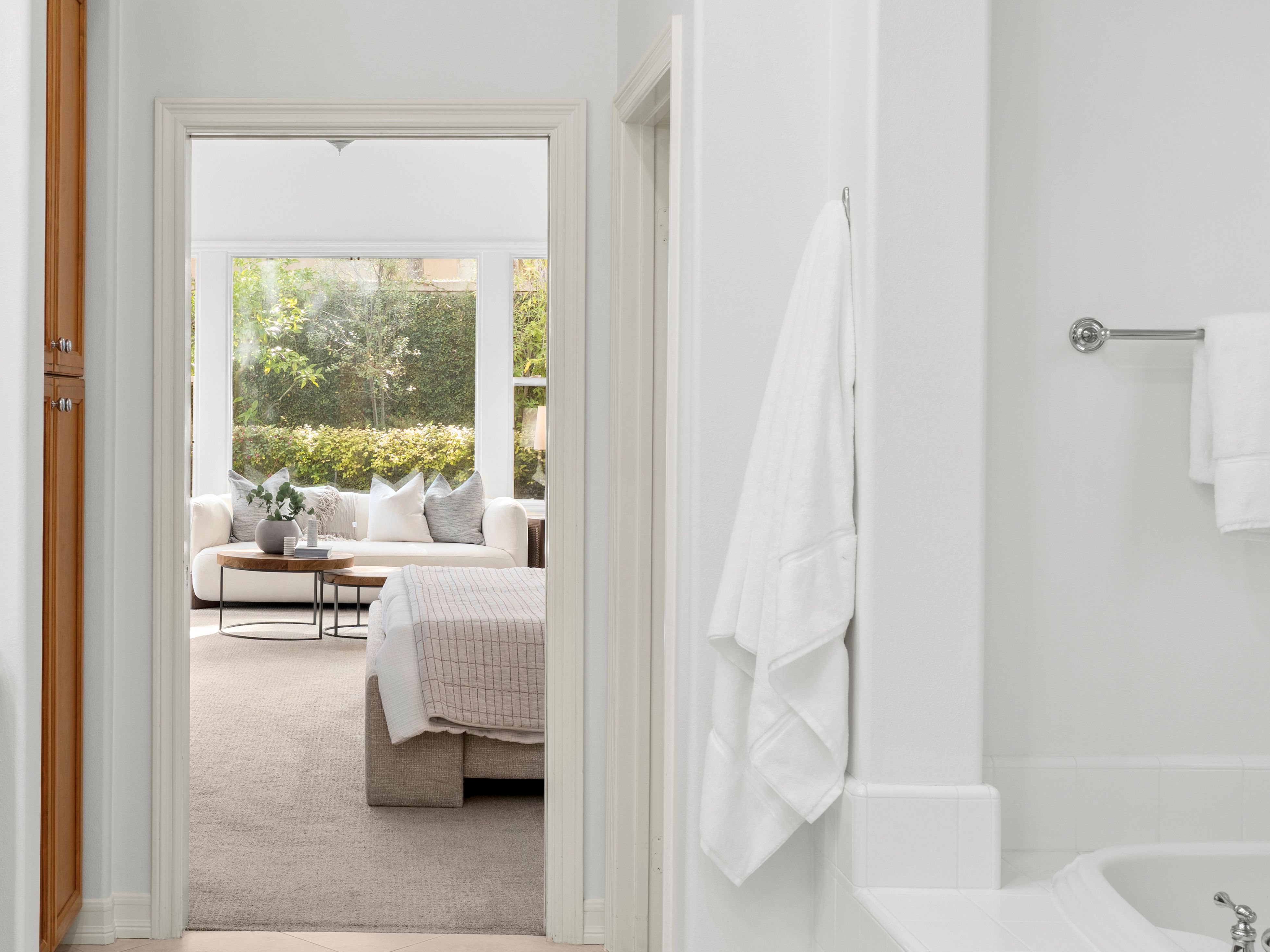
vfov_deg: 31.5
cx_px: 358
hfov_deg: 40.4
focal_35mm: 46
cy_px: 432
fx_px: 1688
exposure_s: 1/8
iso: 200
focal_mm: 23
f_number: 9
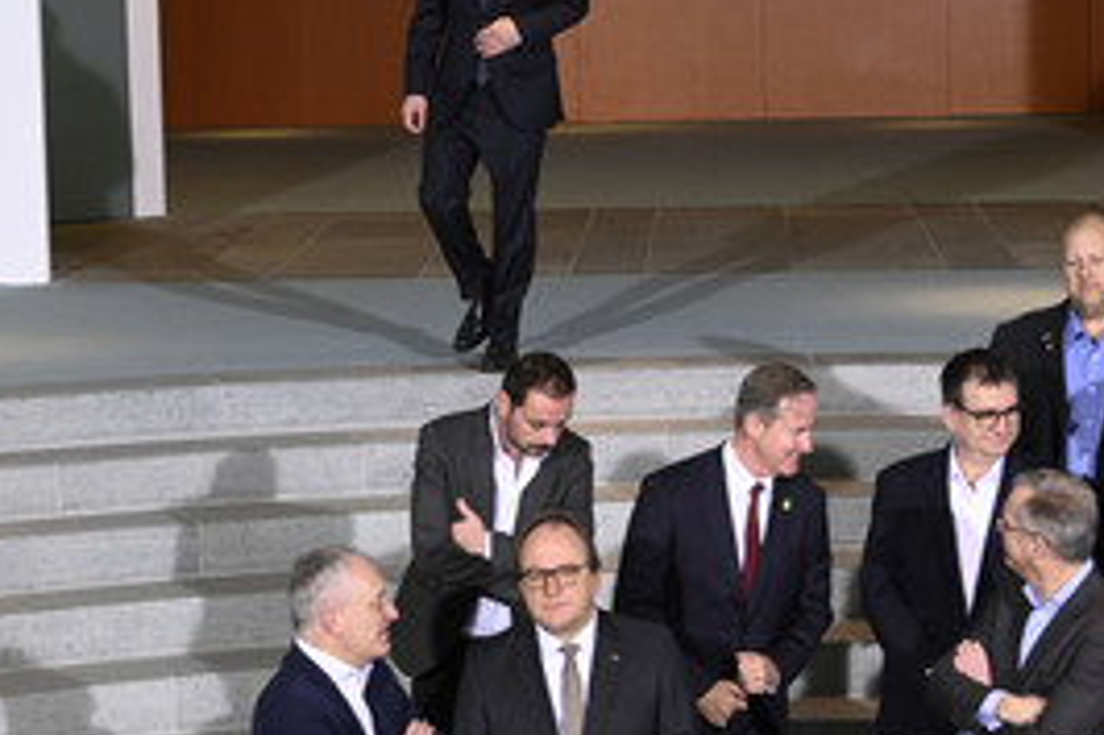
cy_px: 382
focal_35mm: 127
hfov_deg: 16.1
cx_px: 691
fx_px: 3892
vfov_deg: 10.8
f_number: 4.5
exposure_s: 1/640
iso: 4000
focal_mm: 75
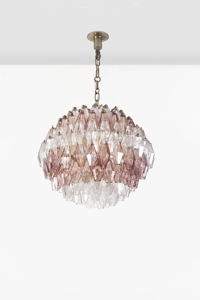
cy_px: 150
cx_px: 100
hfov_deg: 19.5
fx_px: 583
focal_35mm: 70
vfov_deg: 28.8
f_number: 10
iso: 64
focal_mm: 70
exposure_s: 1/250
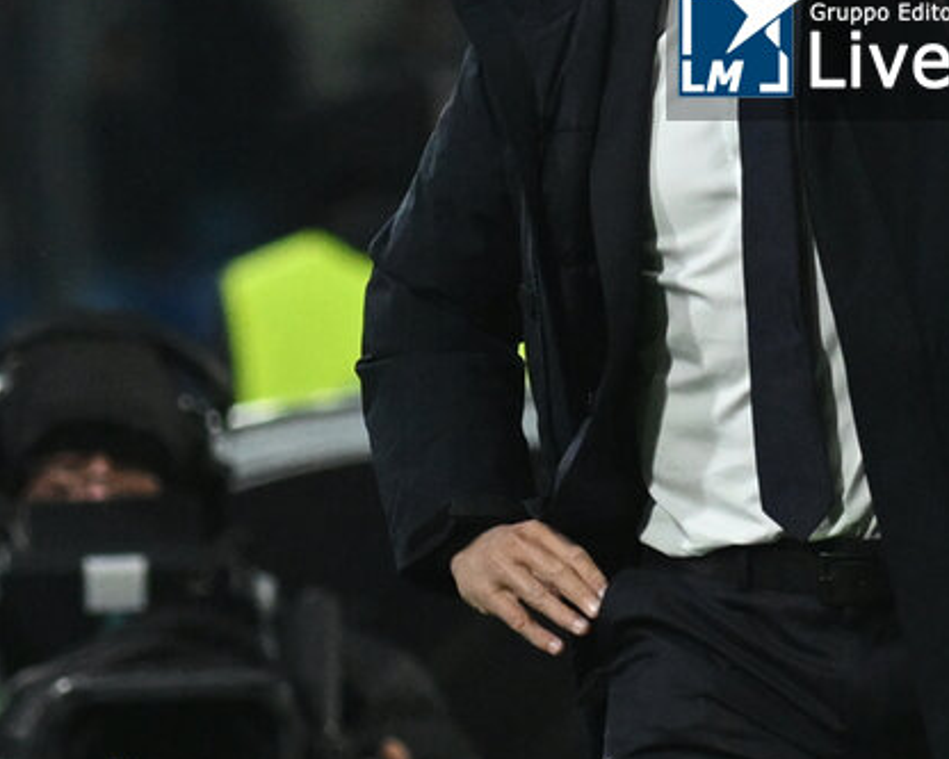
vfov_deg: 1.5
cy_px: 16
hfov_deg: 1.9
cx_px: 890
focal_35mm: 1040
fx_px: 29217
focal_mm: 300
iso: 2500
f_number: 5
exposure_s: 1/1000
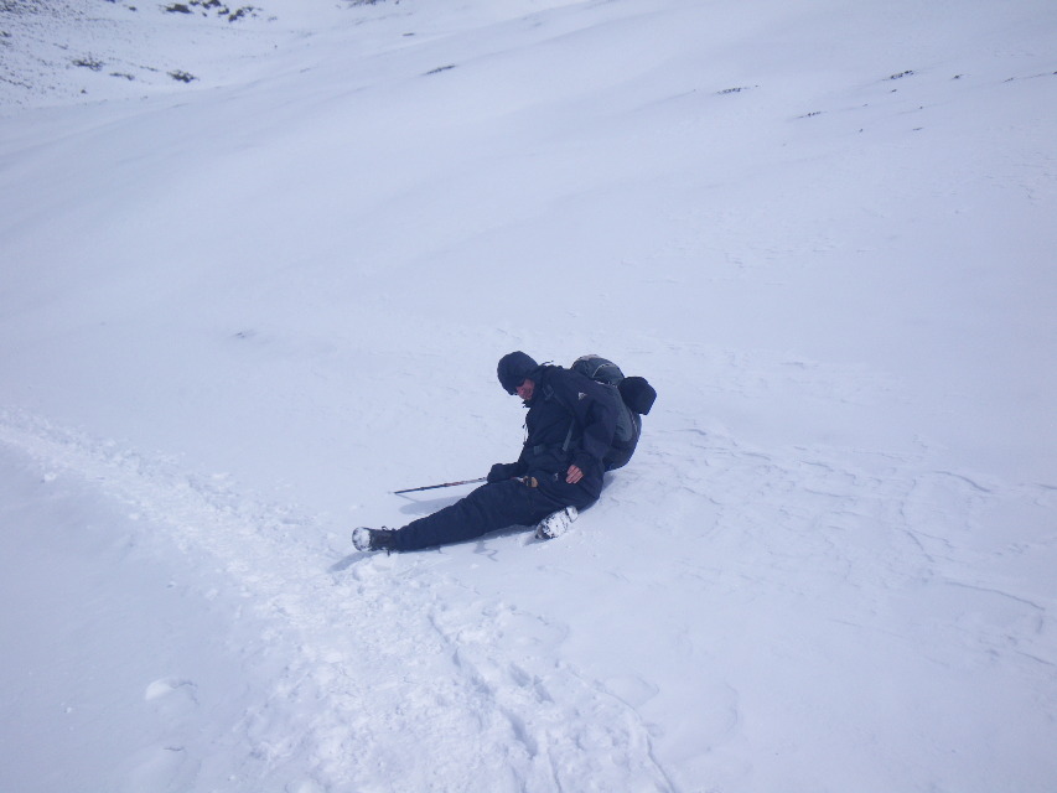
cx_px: 528
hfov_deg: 63.4
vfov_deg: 49.8
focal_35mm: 28
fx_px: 855
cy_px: 396
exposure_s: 1/1250
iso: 50
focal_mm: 5
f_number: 4.2
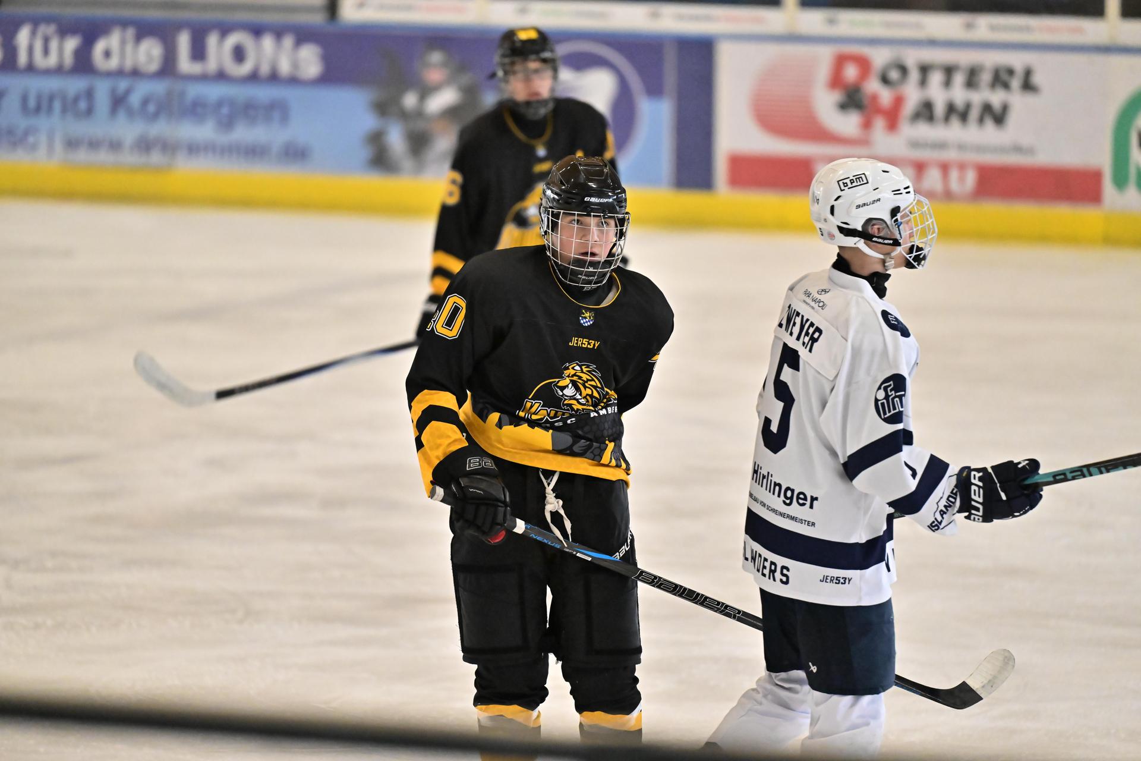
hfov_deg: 10.3
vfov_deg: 6.9
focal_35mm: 200
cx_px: 570
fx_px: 6338
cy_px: 380
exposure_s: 1/1250
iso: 6400
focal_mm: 200
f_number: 2.8
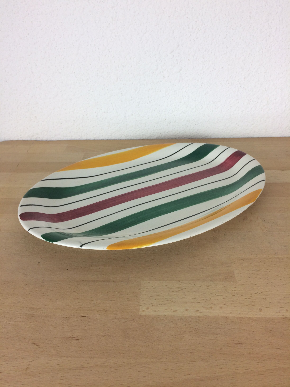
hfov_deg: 48.2
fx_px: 324
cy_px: 194
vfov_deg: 61.7
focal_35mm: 29
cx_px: 145
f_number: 2.2
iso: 40
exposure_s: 1/50
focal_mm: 4.15
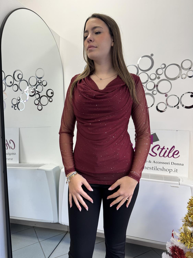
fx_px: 178
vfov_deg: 71.6
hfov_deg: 56.8
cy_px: 129
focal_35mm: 24
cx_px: 96
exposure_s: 1/100
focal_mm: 6.76
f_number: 1.78
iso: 100
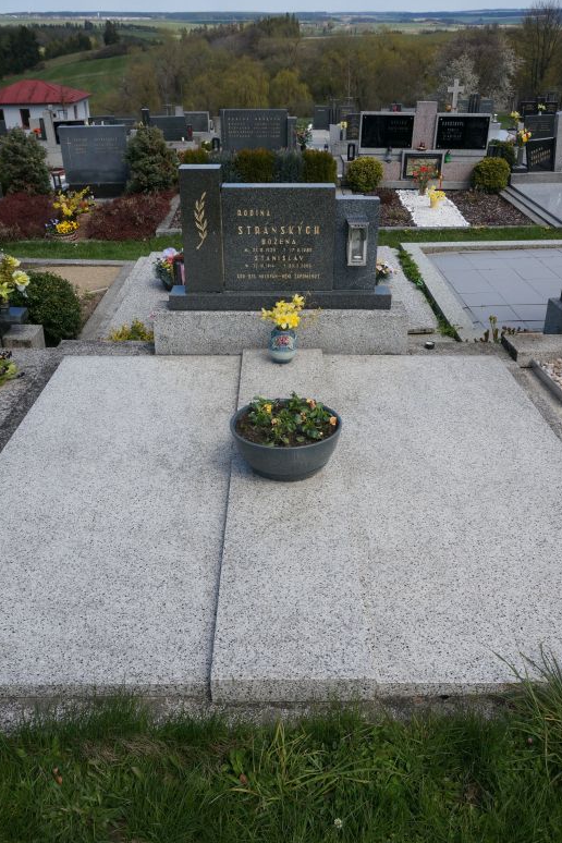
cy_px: 425
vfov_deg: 60.3
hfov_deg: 42.3
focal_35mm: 31
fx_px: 726
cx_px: 282
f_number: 9
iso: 400
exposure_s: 1/640
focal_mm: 20
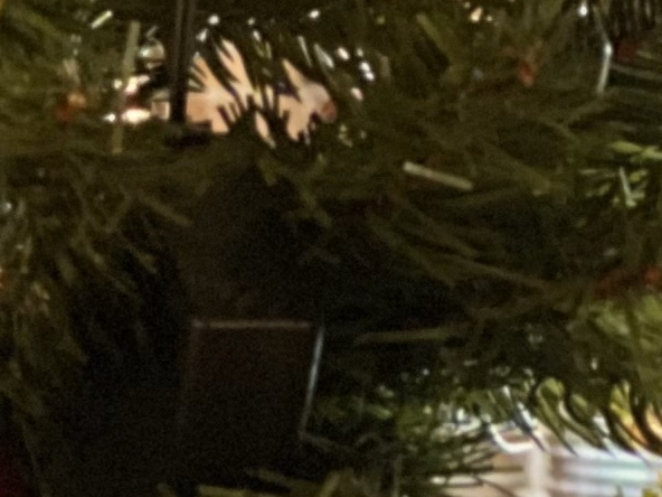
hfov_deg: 5.3
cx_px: -1400
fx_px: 6770
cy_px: 432
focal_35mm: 354
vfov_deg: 4.2
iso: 400
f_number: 2
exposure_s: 1/25
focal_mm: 6
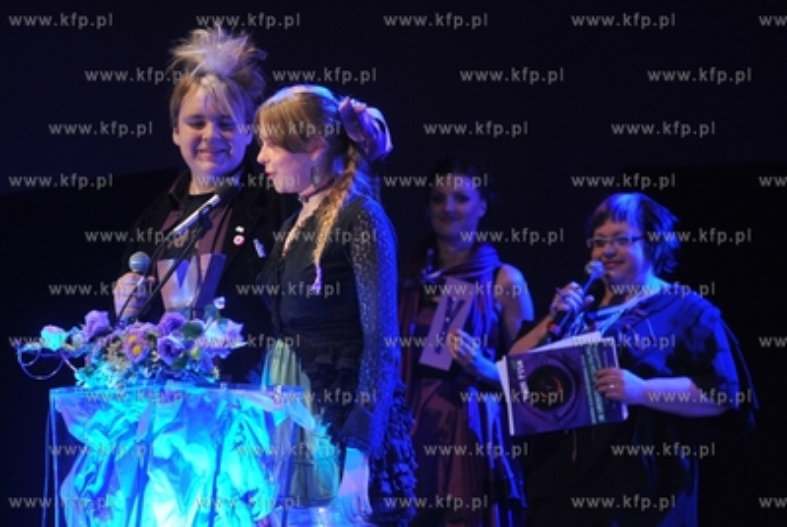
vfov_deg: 6.9
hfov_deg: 10.3
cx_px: 394
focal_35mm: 200
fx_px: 4379
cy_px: 264
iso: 1600
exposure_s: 1/125
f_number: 4
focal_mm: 200
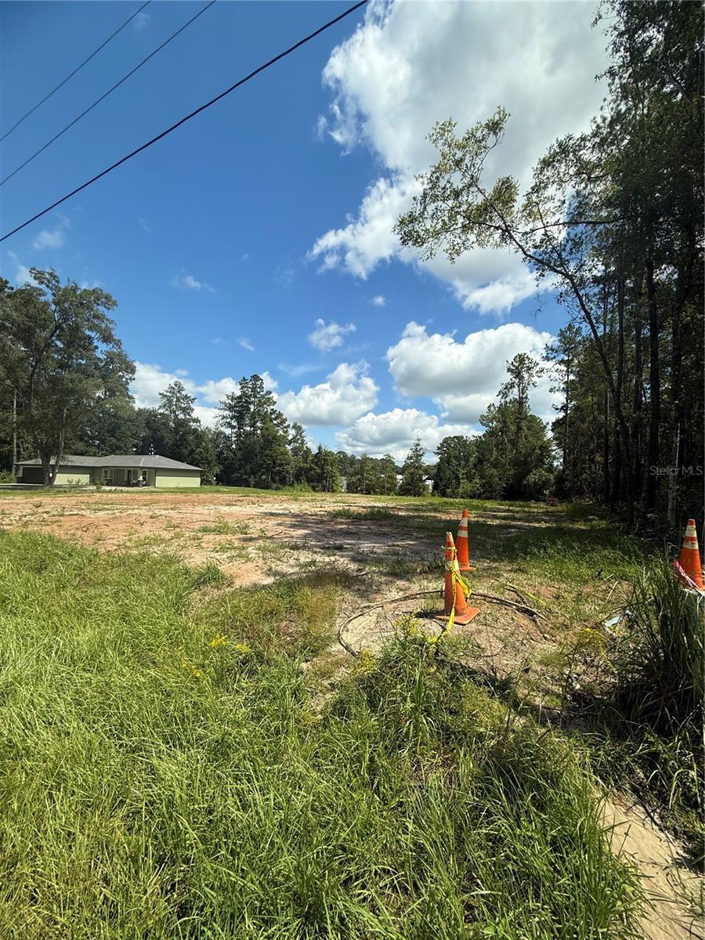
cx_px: 352
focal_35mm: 14
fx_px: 380
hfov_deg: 85.7
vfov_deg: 102.1
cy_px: 470
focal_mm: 2.22
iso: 50
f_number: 2.2
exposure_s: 1/2320
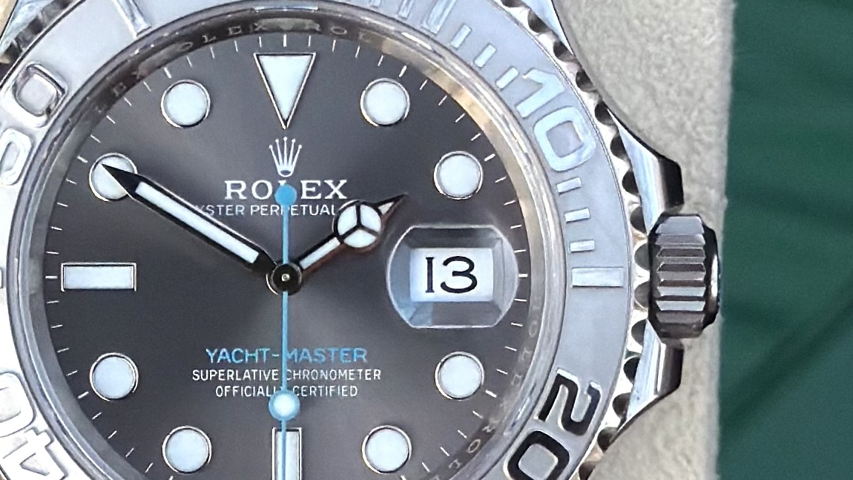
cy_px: 312
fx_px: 2850
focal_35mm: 126
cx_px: 287
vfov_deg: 9.6
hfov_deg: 17.0
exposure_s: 1/3226
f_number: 1.78
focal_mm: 6.76
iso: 250
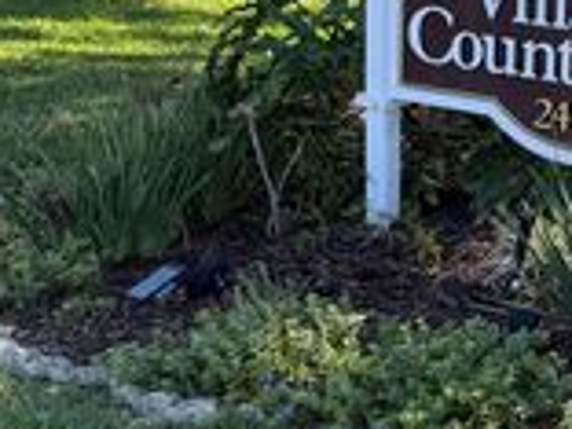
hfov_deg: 21.1
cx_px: 873
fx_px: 1272
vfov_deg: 18.9
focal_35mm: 77
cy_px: 57
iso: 100
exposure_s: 1/1230
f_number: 1.78
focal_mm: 6.76
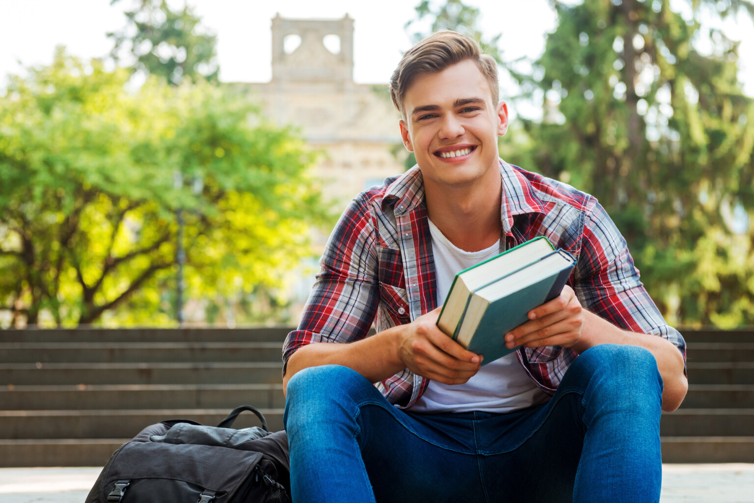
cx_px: 377
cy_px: 252
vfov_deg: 19.5
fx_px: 1466
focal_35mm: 70
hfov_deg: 28.8
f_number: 4
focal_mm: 70
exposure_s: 1/200
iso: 200
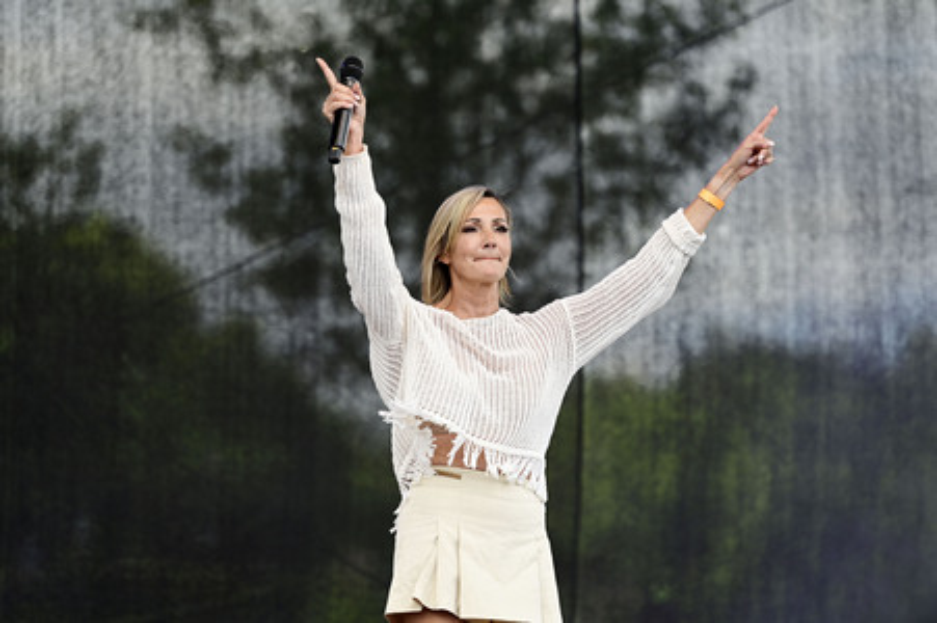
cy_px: 312
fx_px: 4421
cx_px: 468
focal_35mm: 170
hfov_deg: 12.1
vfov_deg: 8.1
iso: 100
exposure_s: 1/320
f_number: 3.2
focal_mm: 170
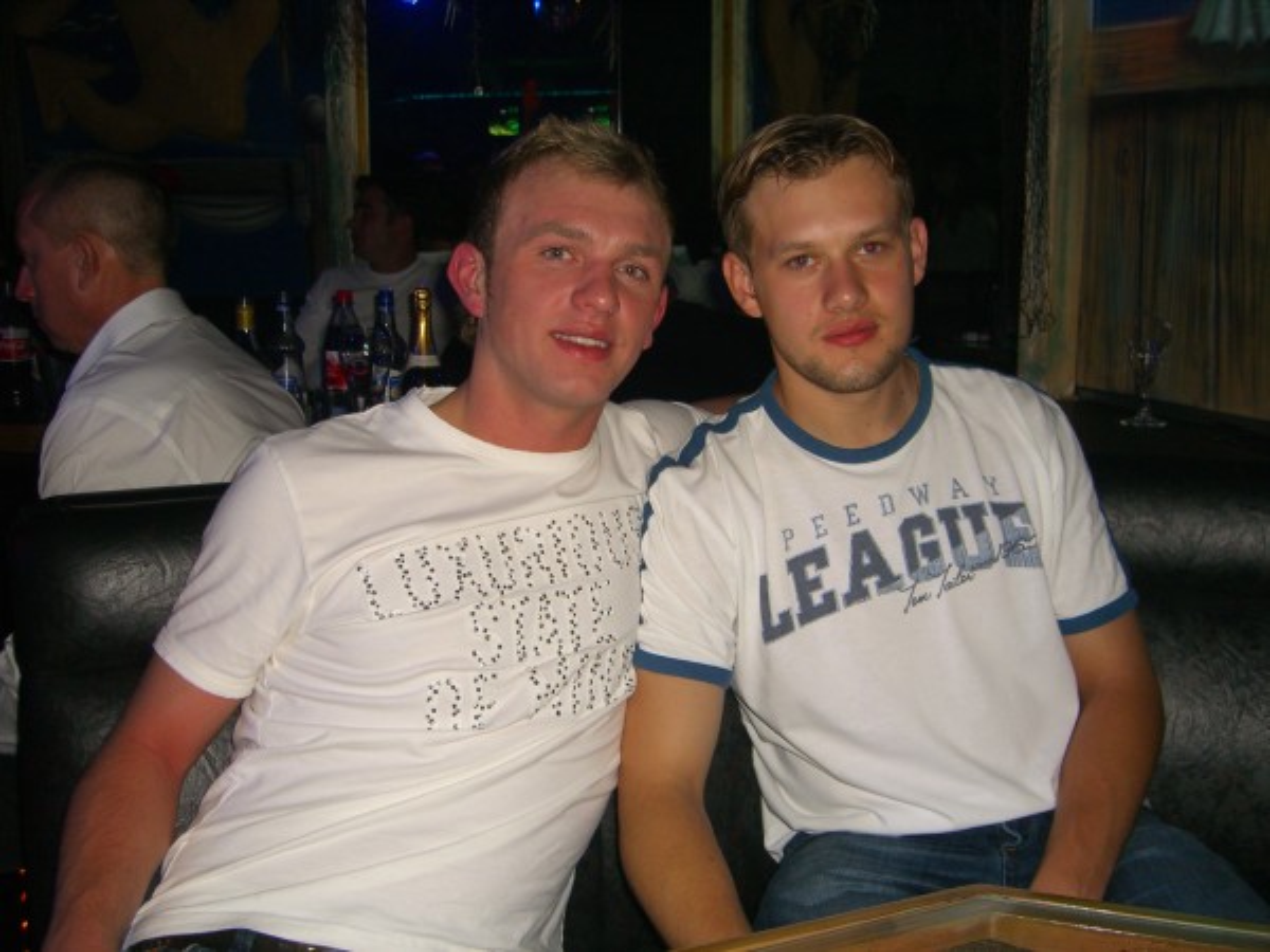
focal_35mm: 38
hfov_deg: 49.0
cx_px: 635
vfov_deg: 37.7
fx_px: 1394
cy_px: 476
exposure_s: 1/60
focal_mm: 7.9
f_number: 2.8
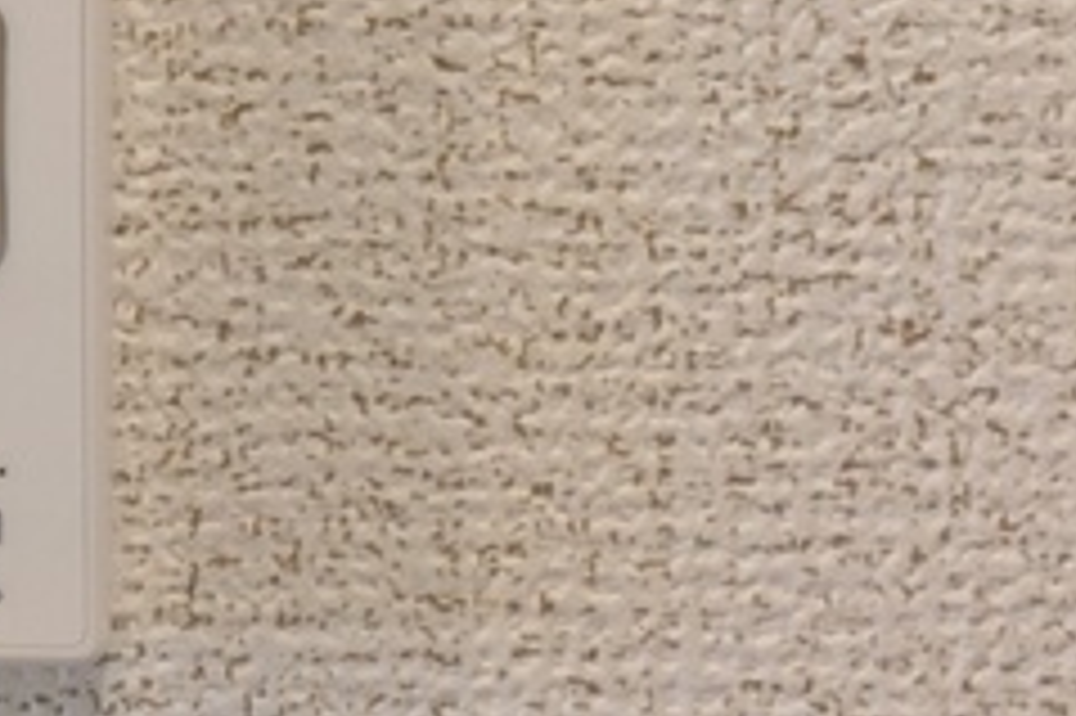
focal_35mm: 213
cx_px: -788
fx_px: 6362
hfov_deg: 9.3
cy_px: -311
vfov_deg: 6.4
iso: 92
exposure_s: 1/24
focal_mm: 5.43
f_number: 1.89
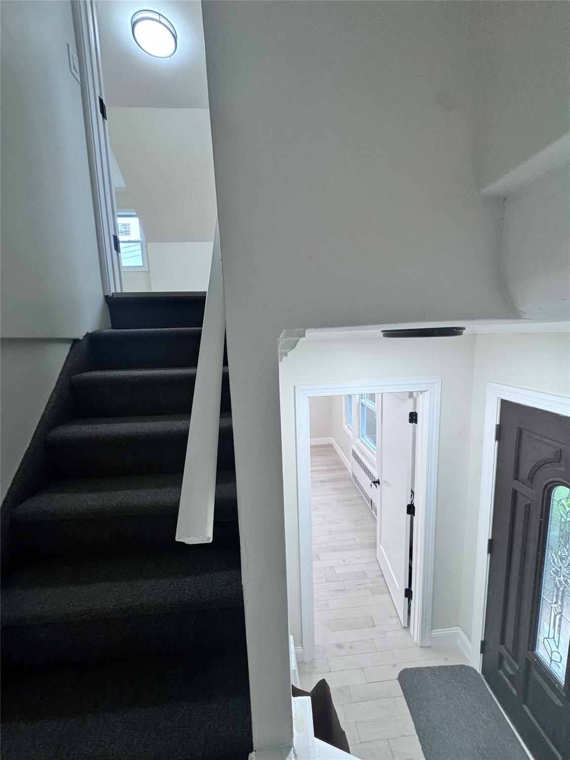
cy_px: 380
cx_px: 285
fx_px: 307
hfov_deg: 85.7
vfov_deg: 102.1
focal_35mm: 14
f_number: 2.2
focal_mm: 2.22
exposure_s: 1/120
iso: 250
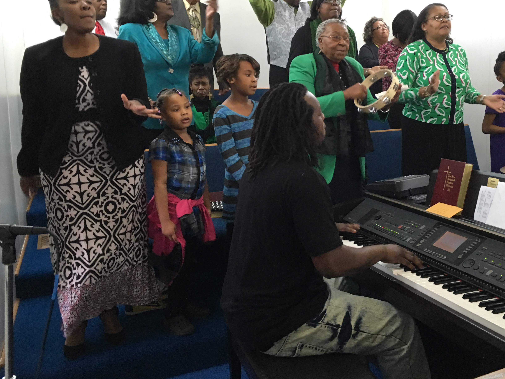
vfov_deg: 39.4
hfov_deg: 51.2
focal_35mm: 36
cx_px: 287
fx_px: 525
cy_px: 144
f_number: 2.2
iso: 80
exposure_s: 1/15
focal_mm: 4.15
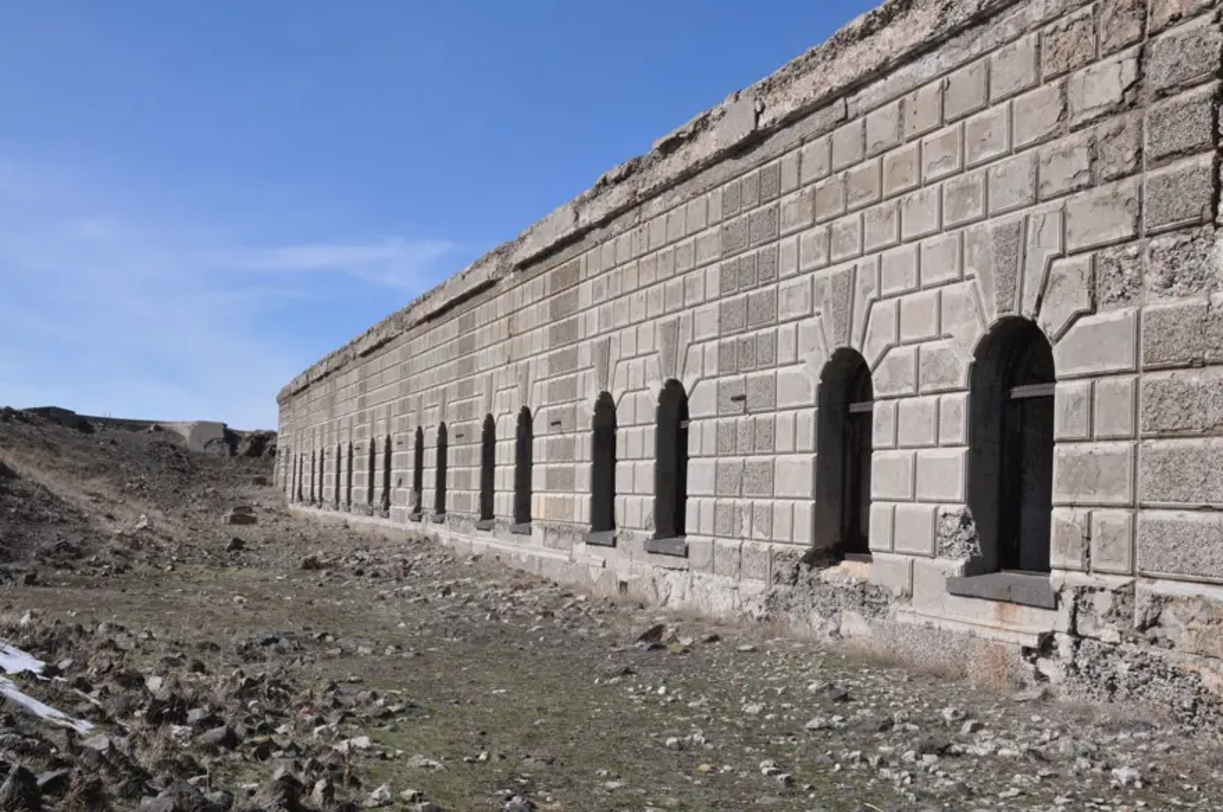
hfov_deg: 51.3
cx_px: 612
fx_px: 1272
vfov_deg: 35.4
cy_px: 406
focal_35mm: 38
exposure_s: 1/200
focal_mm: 25
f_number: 14
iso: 200
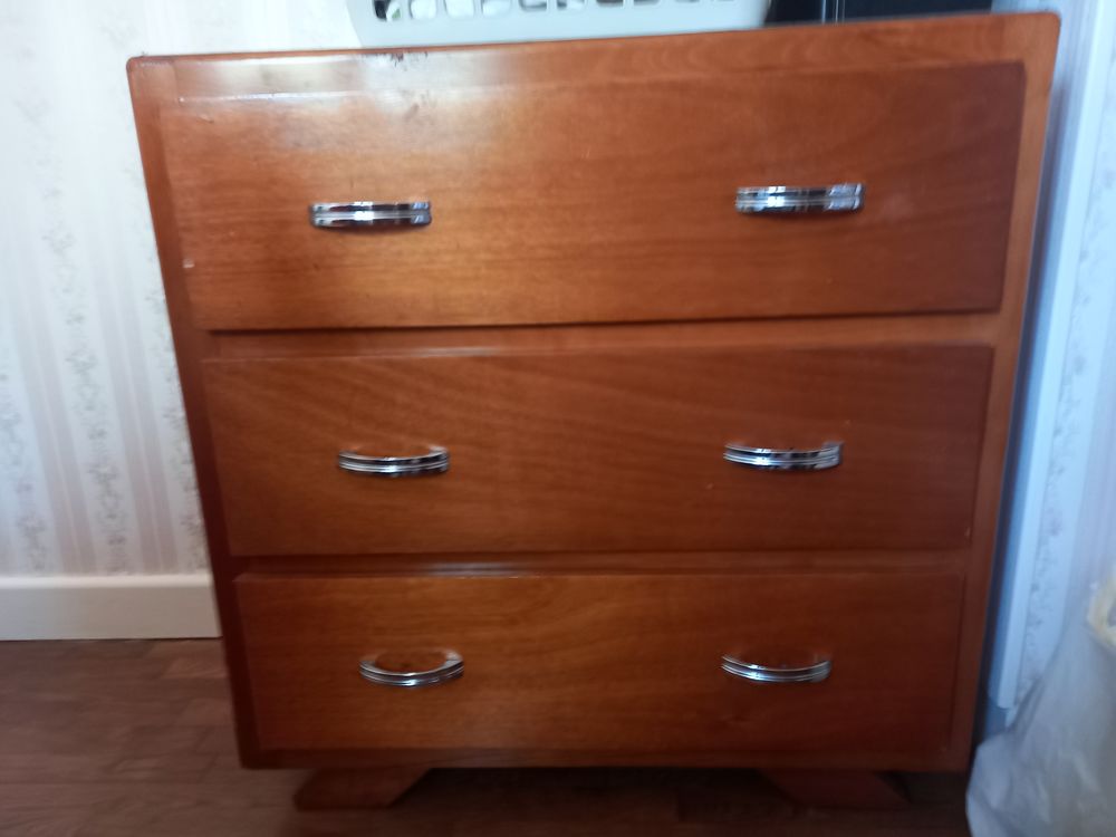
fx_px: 806
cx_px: 558
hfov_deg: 69.4
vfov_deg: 54.9
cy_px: 418
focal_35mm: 25
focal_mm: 4.6
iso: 400
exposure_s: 1/25
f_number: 2
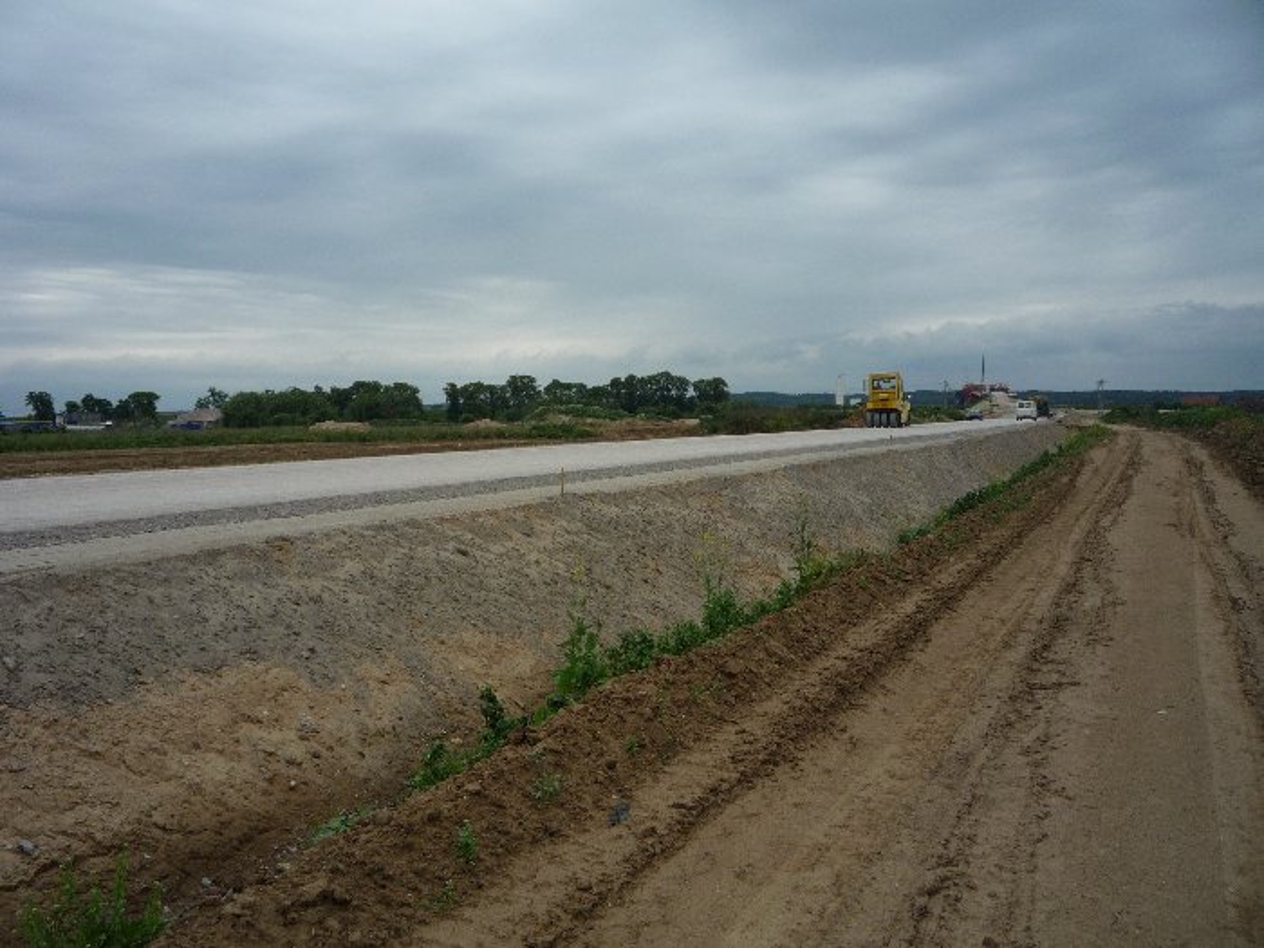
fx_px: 1095
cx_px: 632
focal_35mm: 30
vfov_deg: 46.8
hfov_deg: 60.0
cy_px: 474
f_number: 4.5
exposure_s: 1/400
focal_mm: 5.2
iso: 100
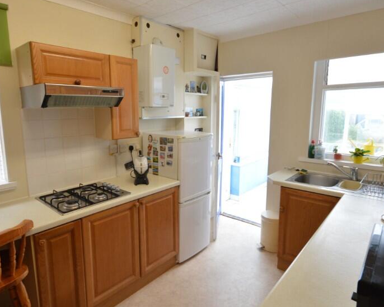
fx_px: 239
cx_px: 175
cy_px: 149
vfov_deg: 65.5
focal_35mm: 21
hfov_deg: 77.4
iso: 400
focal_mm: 10
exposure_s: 1/20
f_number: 8
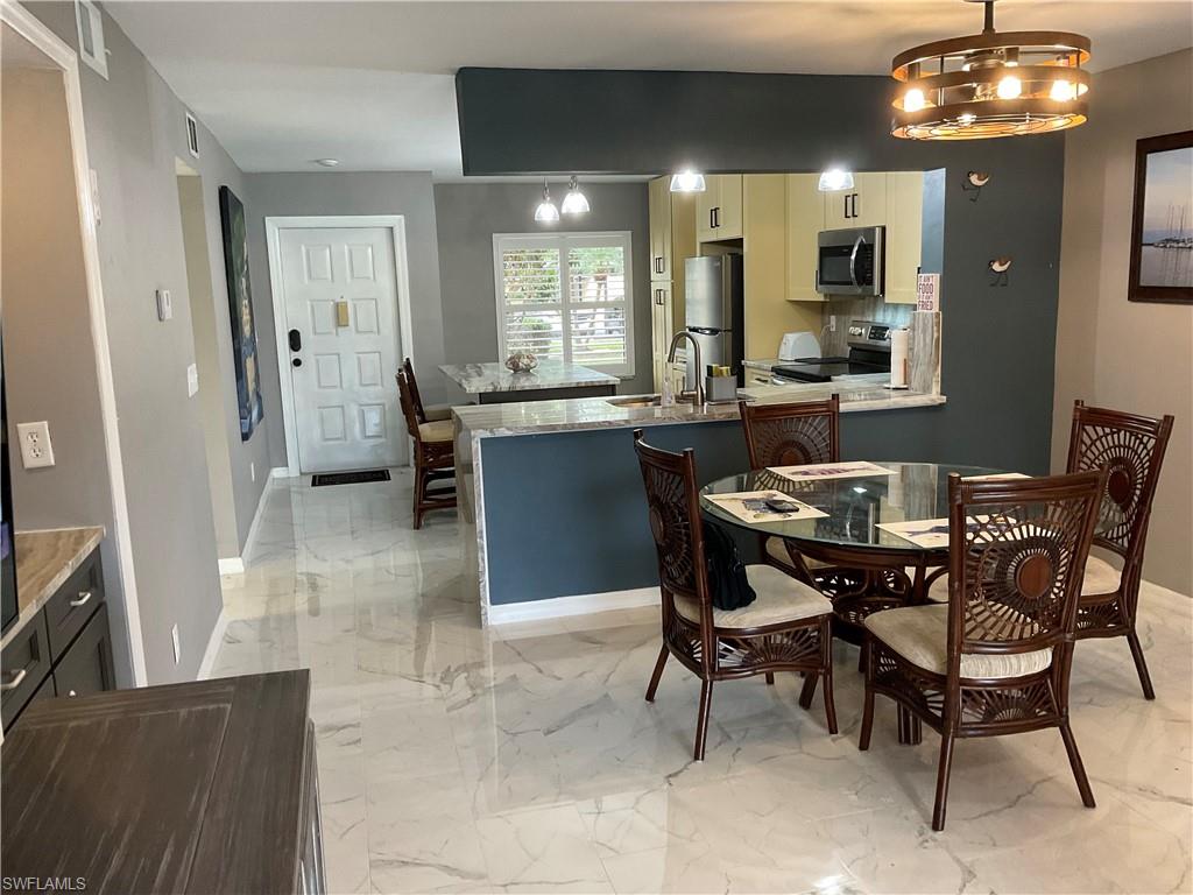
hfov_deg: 61.7
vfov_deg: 48.2
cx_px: 596
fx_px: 999
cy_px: 448
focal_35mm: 29
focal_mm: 3
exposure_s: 1/60
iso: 100
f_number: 1.8
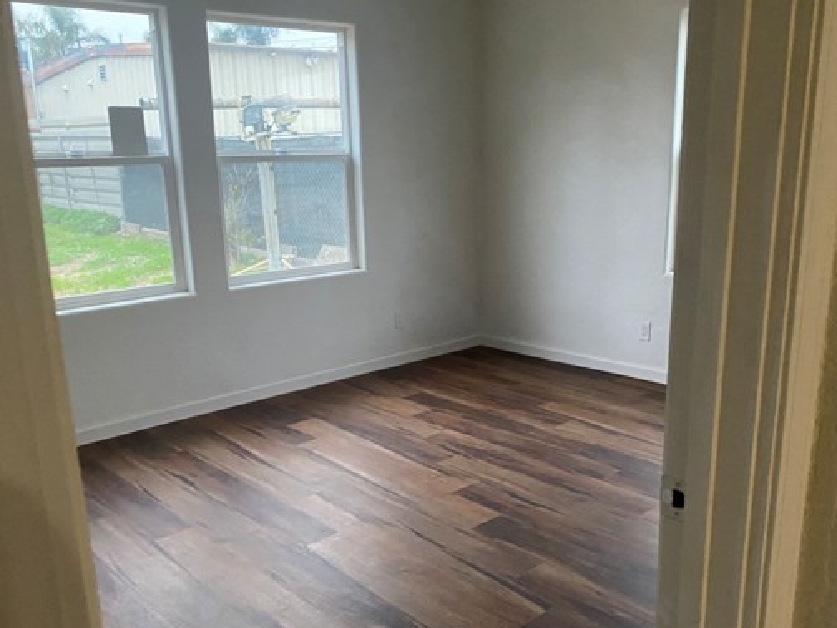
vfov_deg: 42.9
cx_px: 438
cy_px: 356
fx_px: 798
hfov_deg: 55.3
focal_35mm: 33
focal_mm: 4.25
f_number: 1.8
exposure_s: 1/40
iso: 400
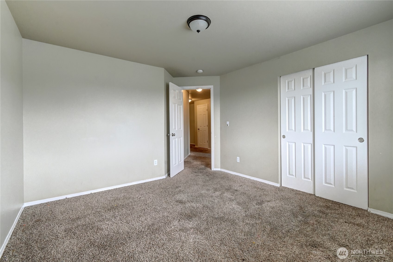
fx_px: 164
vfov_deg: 77.3
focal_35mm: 15
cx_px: 196
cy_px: 131
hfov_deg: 100.4
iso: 3200
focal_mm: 10
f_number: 11
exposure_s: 1/8
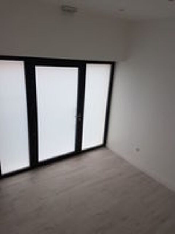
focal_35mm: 26
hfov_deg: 53.1
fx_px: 175
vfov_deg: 67.3
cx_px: 88
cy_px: 117
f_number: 1.7
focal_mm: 4.2
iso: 40
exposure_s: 1/158
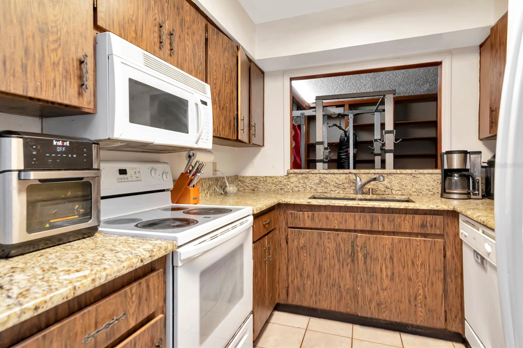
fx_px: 298
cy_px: 165
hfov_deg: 82.5
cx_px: 251
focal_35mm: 21
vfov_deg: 60.6
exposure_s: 1/8
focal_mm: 13
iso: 800
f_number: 7.1
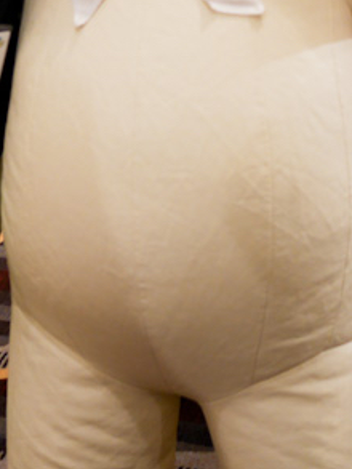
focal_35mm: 109
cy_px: -169
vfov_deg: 16.8
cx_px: 155
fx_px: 1477
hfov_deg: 13.6
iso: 200
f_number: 2.8
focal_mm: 20
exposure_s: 1/60
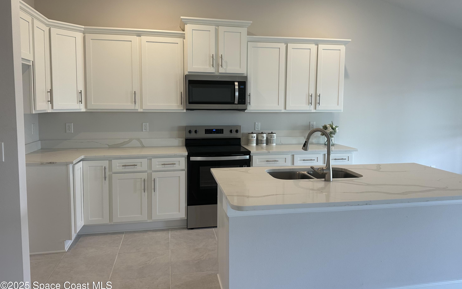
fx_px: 327
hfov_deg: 70.4
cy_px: 125
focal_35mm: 26
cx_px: 235
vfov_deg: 47.5
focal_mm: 6.86
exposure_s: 1/120
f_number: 1.78
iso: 125
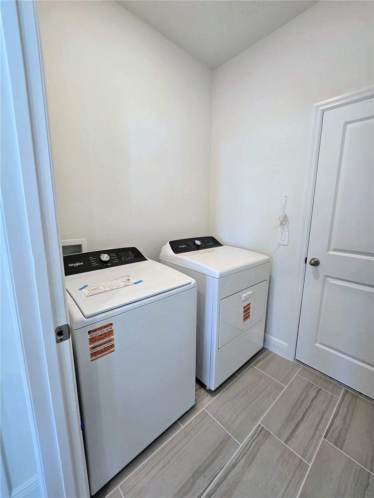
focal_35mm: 13
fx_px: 187
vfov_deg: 106.2
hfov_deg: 89.9
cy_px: 249
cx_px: 187
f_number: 2.2
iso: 125
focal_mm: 2.2
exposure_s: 1/60
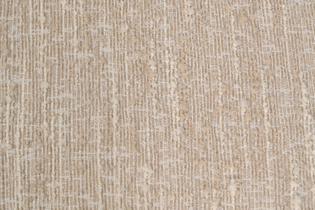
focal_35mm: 73
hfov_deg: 27.7
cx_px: 169
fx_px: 639
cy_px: 91
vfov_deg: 18.7
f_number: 10
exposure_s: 1/60
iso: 400
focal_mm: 63
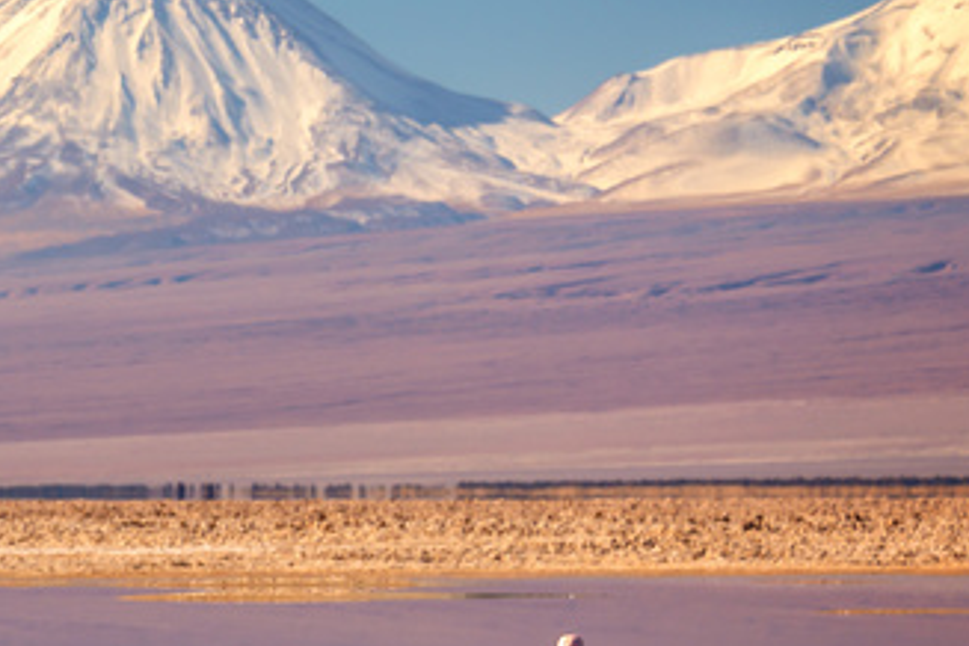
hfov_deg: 5.9
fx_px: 9447
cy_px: 508
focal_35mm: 351
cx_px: -55
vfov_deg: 3.9
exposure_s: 1/200
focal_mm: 135
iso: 160
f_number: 8
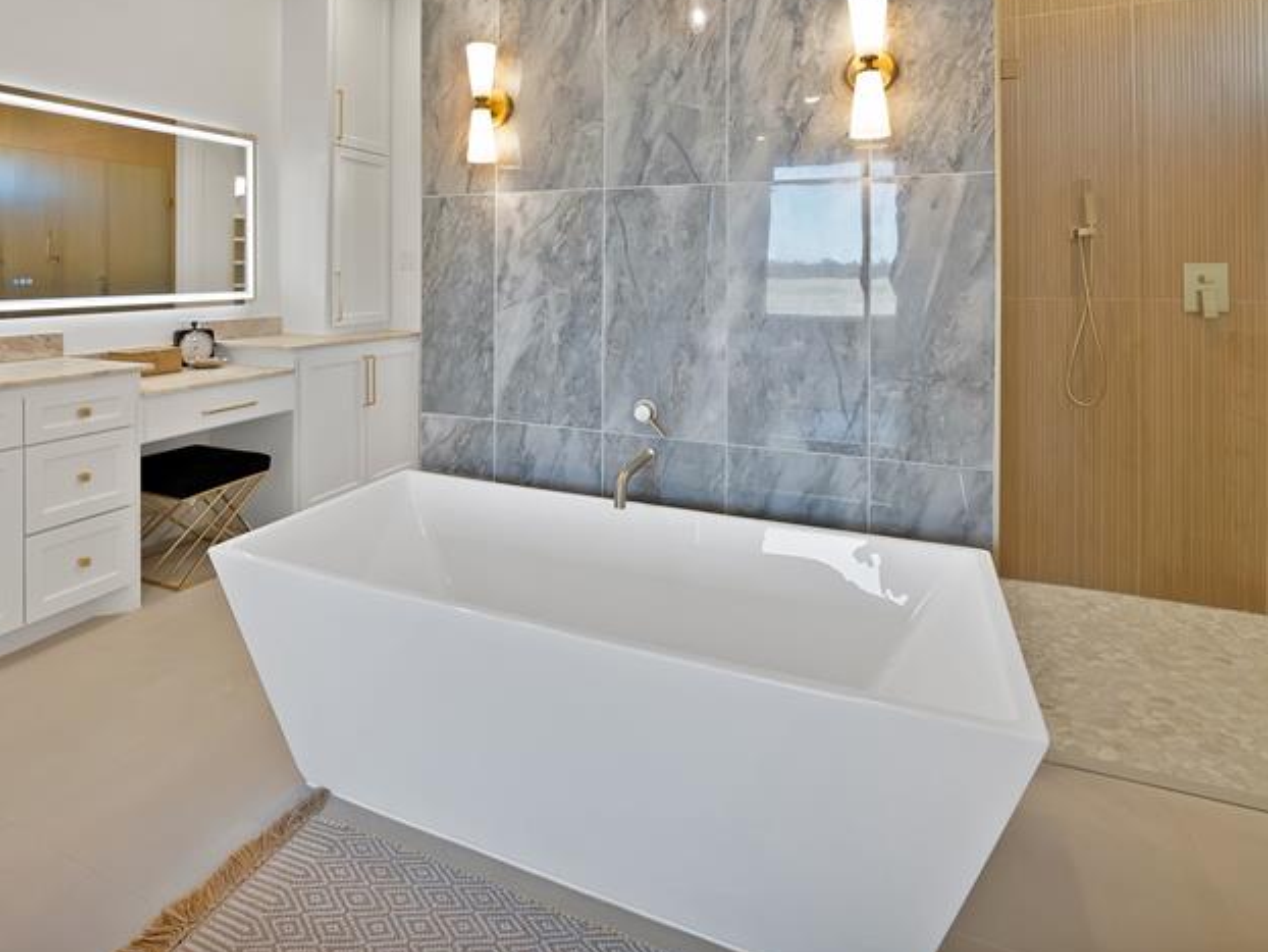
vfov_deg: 65.8
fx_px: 696
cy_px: 275
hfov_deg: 84.2
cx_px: 552
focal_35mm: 19
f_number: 9
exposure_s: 1/3
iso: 640
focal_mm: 12
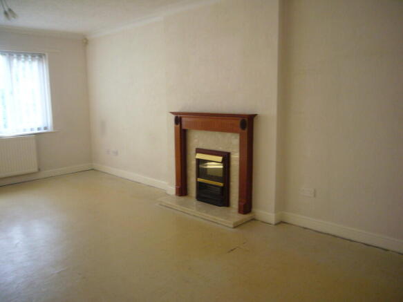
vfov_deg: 49.7
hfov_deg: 63.5
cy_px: 151
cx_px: 202
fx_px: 326
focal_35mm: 28
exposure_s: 1/30
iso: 200
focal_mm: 4.6
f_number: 2.8
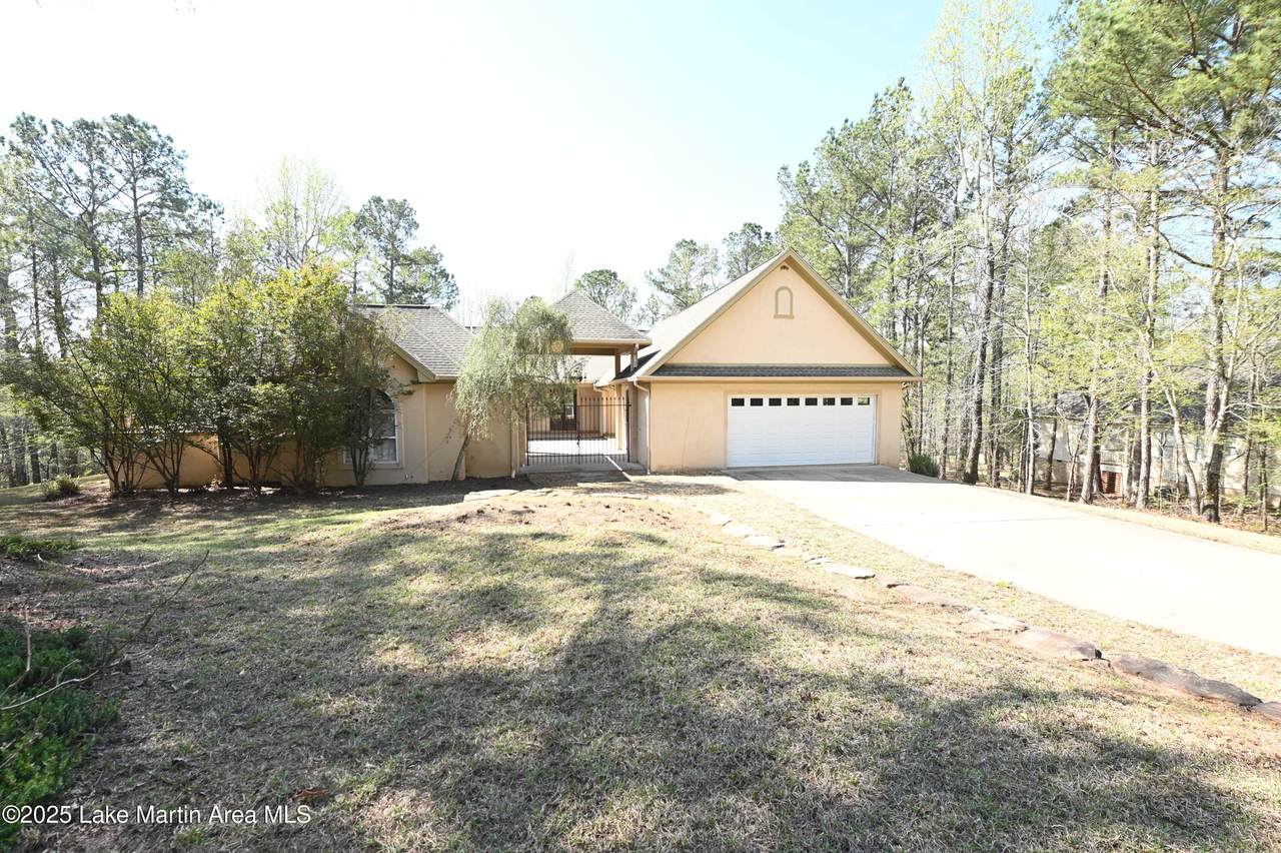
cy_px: 426
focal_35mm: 15
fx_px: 533
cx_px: 640
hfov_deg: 100.4
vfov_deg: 77.3
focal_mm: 15
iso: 160
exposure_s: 1/125
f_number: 5.6
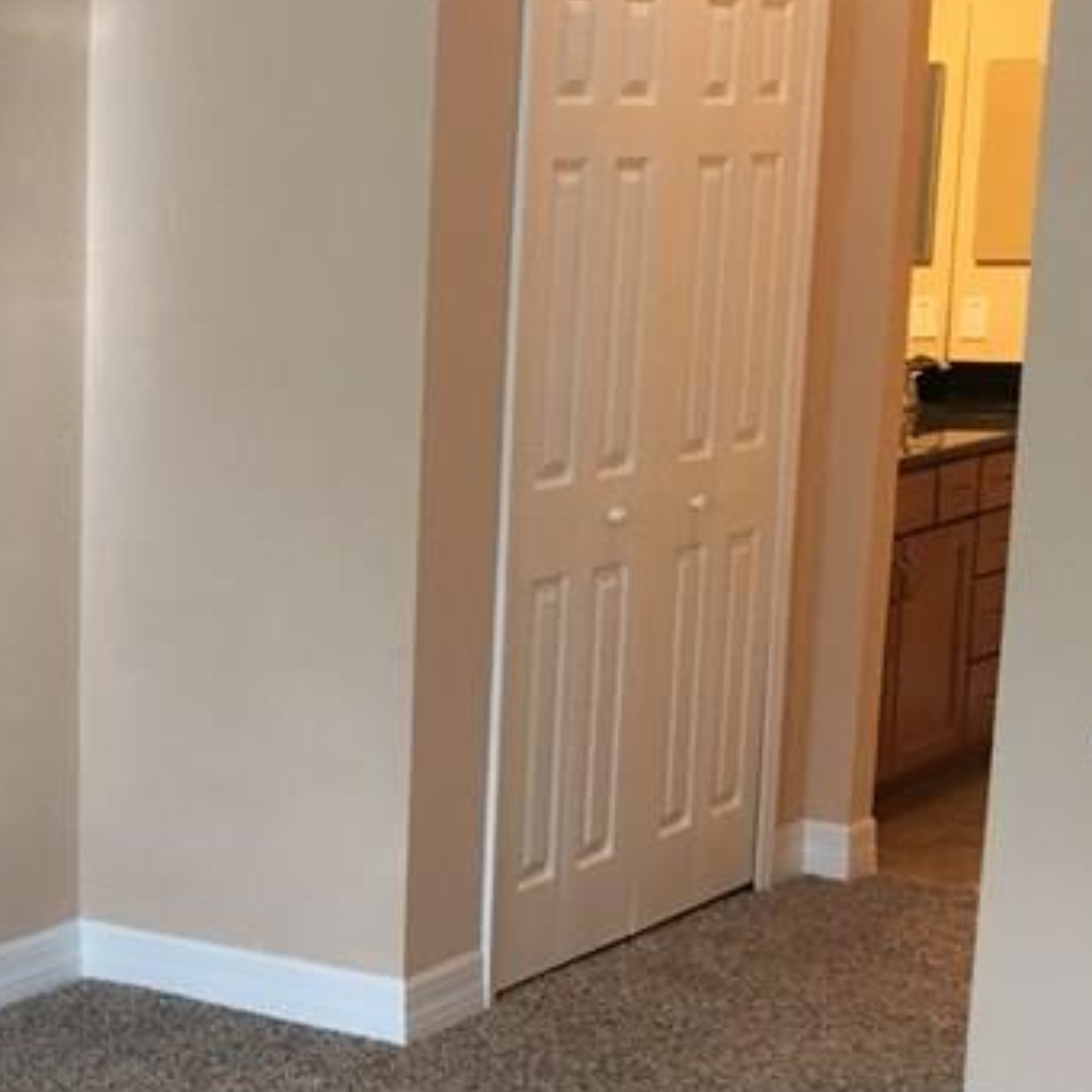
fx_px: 2748
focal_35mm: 77
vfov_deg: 22.4
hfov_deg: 20.4
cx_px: -352
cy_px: 746
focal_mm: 4.15
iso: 64
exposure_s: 1/30
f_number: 2.2
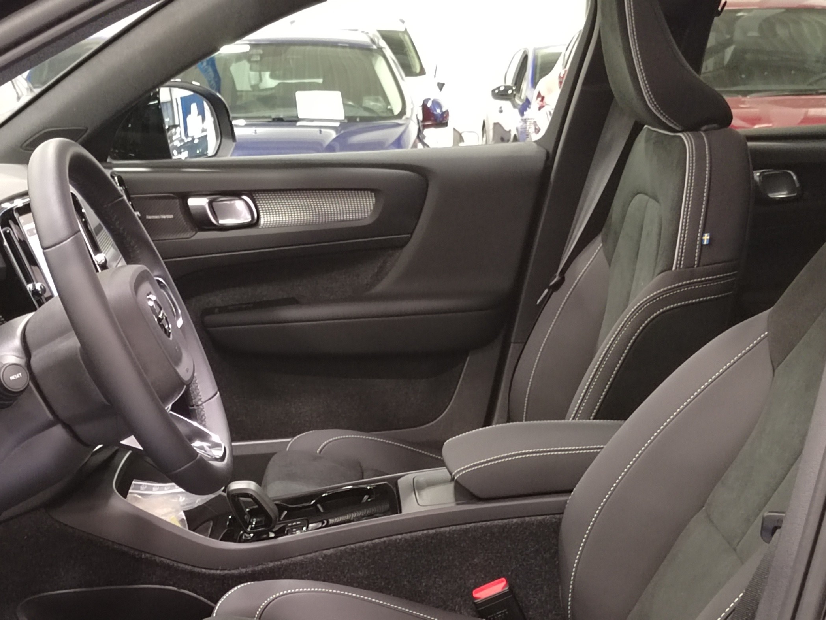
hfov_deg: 34.2
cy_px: 484
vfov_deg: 25.7
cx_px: 322
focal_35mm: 56
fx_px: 1336
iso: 3375
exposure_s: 1/33.3
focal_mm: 5.52
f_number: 1.9
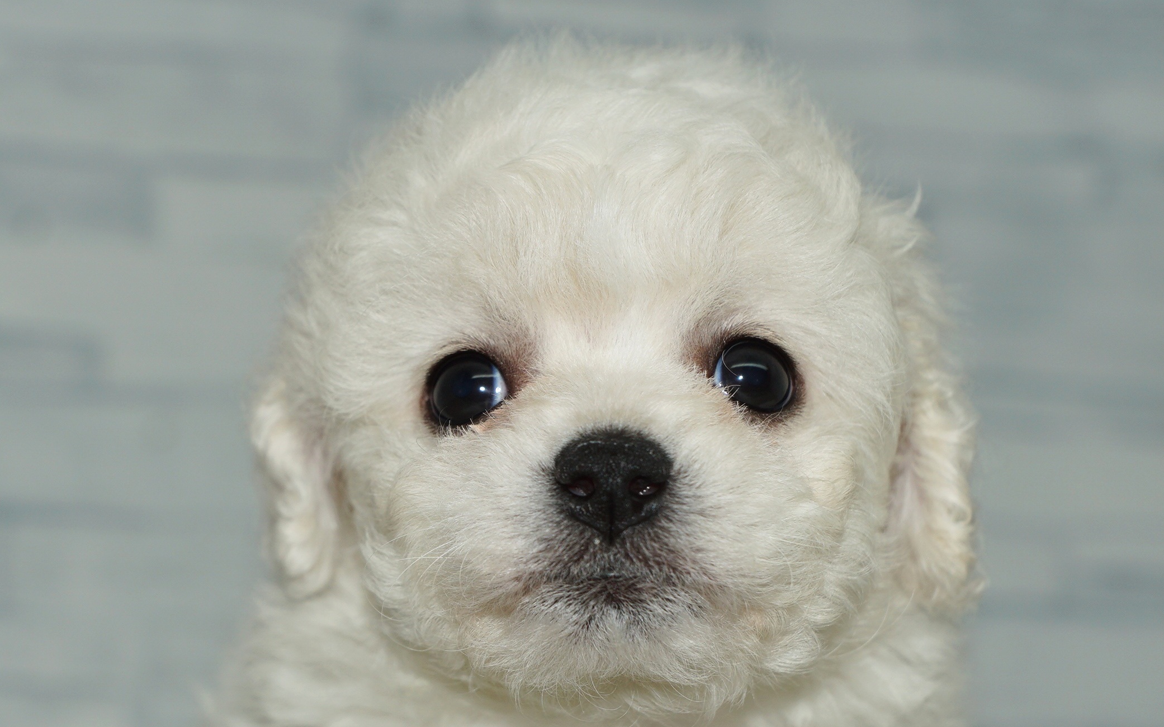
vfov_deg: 16.9
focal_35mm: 77
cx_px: 586
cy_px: 387
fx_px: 2443
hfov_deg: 26.8
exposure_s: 1/160
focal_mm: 50
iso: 100
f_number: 5.6
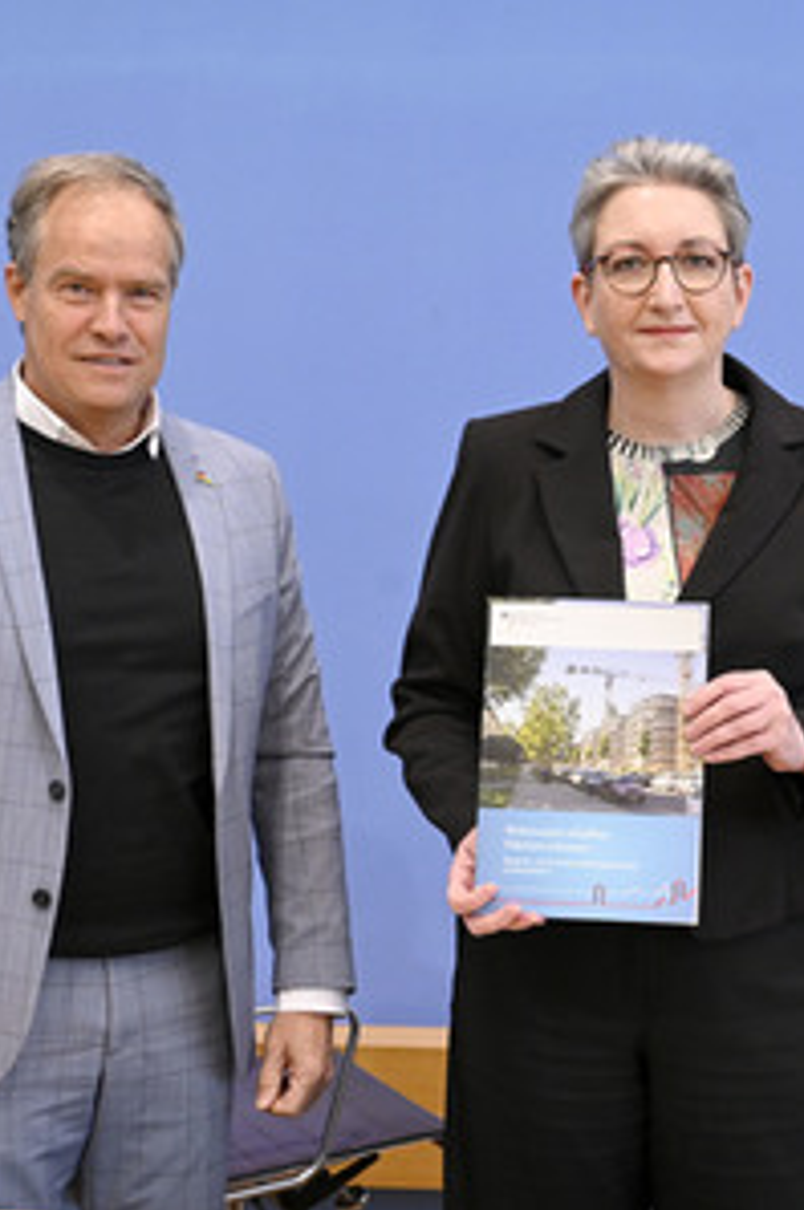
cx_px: 640
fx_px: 1780
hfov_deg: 25.0
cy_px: 605
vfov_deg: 37.6
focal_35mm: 53
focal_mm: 35
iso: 4000
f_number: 6.3
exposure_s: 1/400
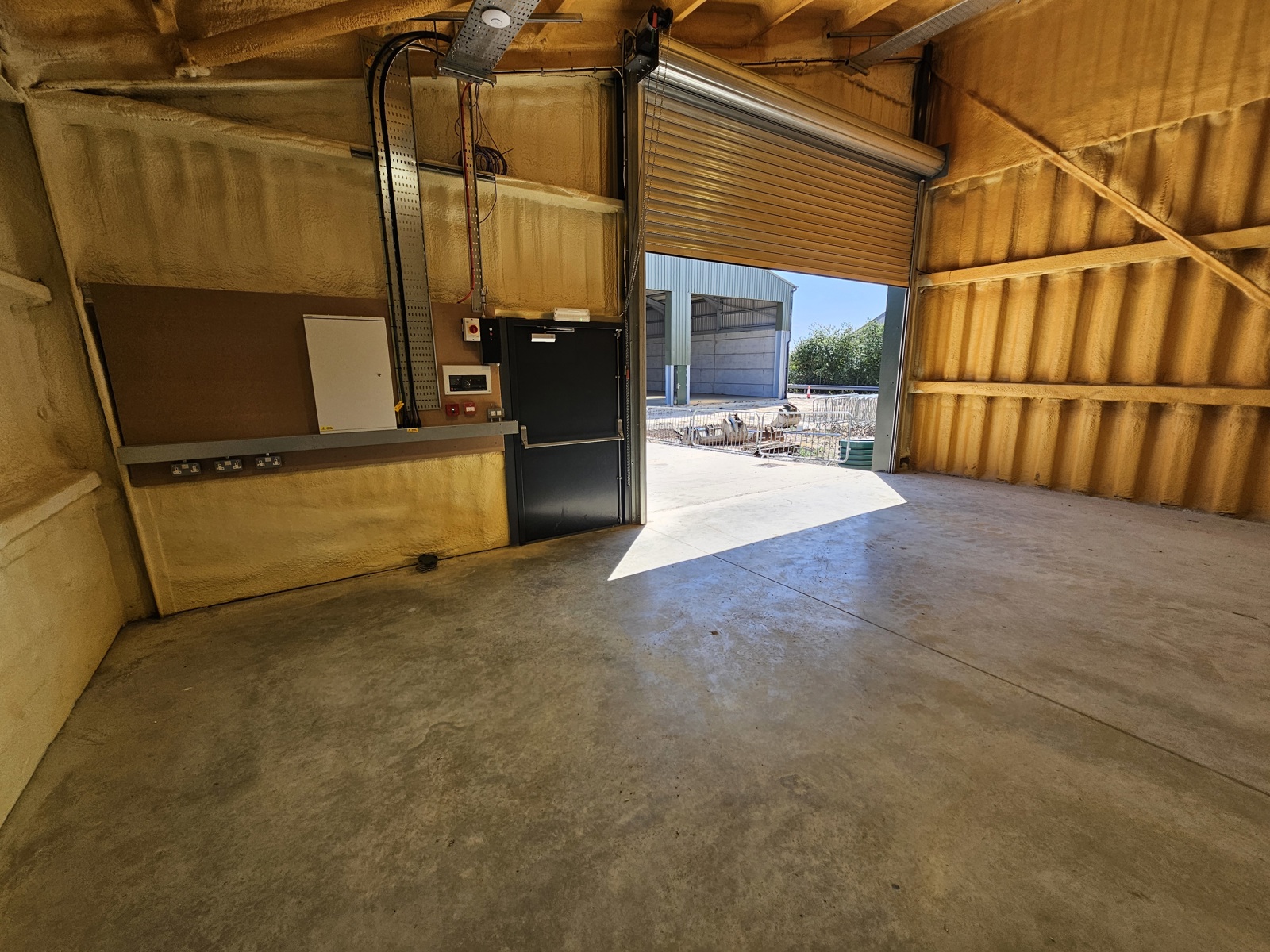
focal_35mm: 13
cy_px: 476
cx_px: 635
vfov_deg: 89.9
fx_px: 477
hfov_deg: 106.2
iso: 50
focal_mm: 2.2
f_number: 2.2
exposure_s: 1/324
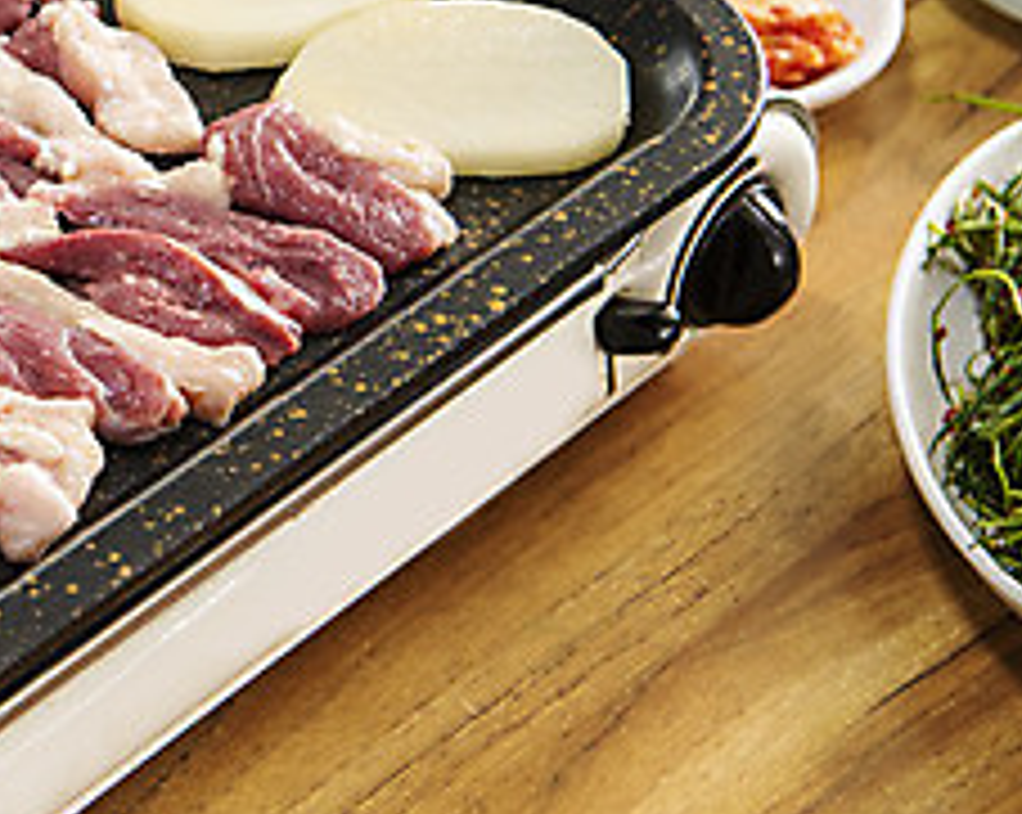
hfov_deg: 13.0
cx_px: -288
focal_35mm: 144
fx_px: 4350
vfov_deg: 10.7
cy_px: 247
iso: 800
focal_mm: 58
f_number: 5.6
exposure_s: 1/80
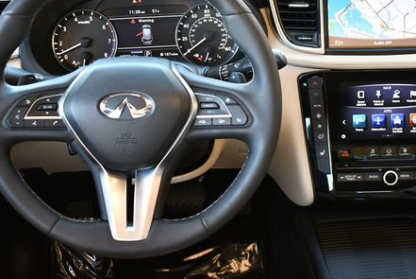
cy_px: 125
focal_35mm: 58
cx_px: 241
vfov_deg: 23.4
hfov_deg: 34.4
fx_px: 671
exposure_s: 1/160
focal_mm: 20
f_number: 3.5
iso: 800
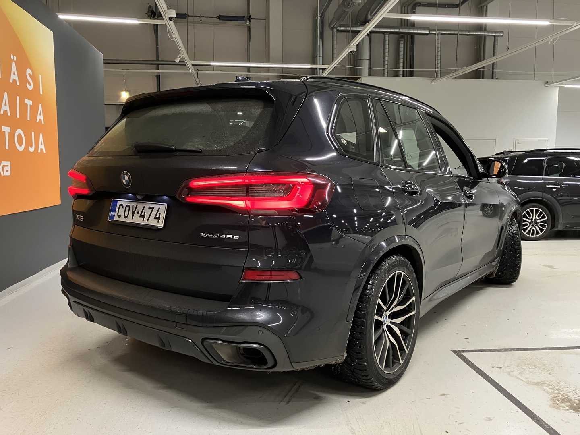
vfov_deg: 49.7
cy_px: 218
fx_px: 469
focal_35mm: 28
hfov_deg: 63.4
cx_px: 290
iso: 200
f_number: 1.8
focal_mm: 3.99
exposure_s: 1/50
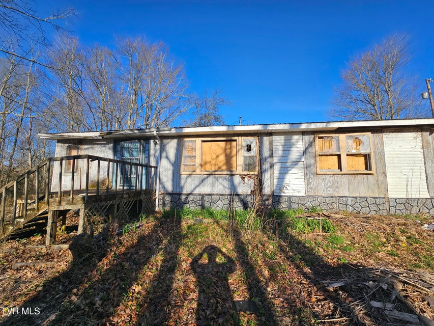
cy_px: 163
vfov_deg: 89.9
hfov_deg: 106.2
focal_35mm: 13
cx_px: 217
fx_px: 163
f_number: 2.2
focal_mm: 2.2
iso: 50
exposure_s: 1/1941
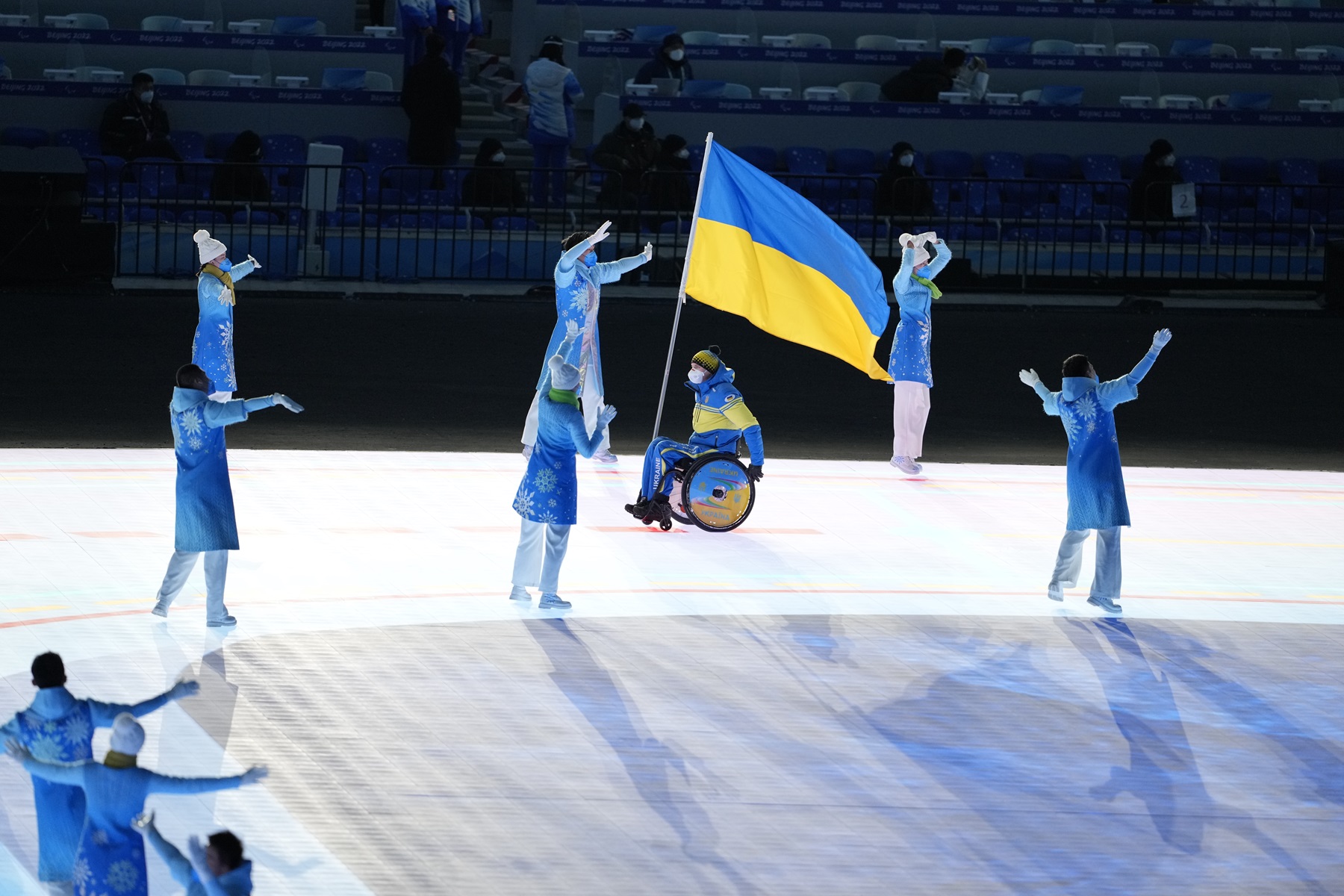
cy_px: 448
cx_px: 672
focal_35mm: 400
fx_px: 14932
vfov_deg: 3.4
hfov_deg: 5.2
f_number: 2.8
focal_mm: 400
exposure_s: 1/800
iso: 2500
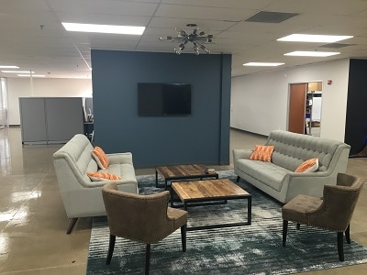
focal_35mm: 29
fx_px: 307
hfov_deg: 61.7
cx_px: 184
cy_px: 138
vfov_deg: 48.2
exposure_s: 1/30
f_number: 2.2
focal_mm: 4.15
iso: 64
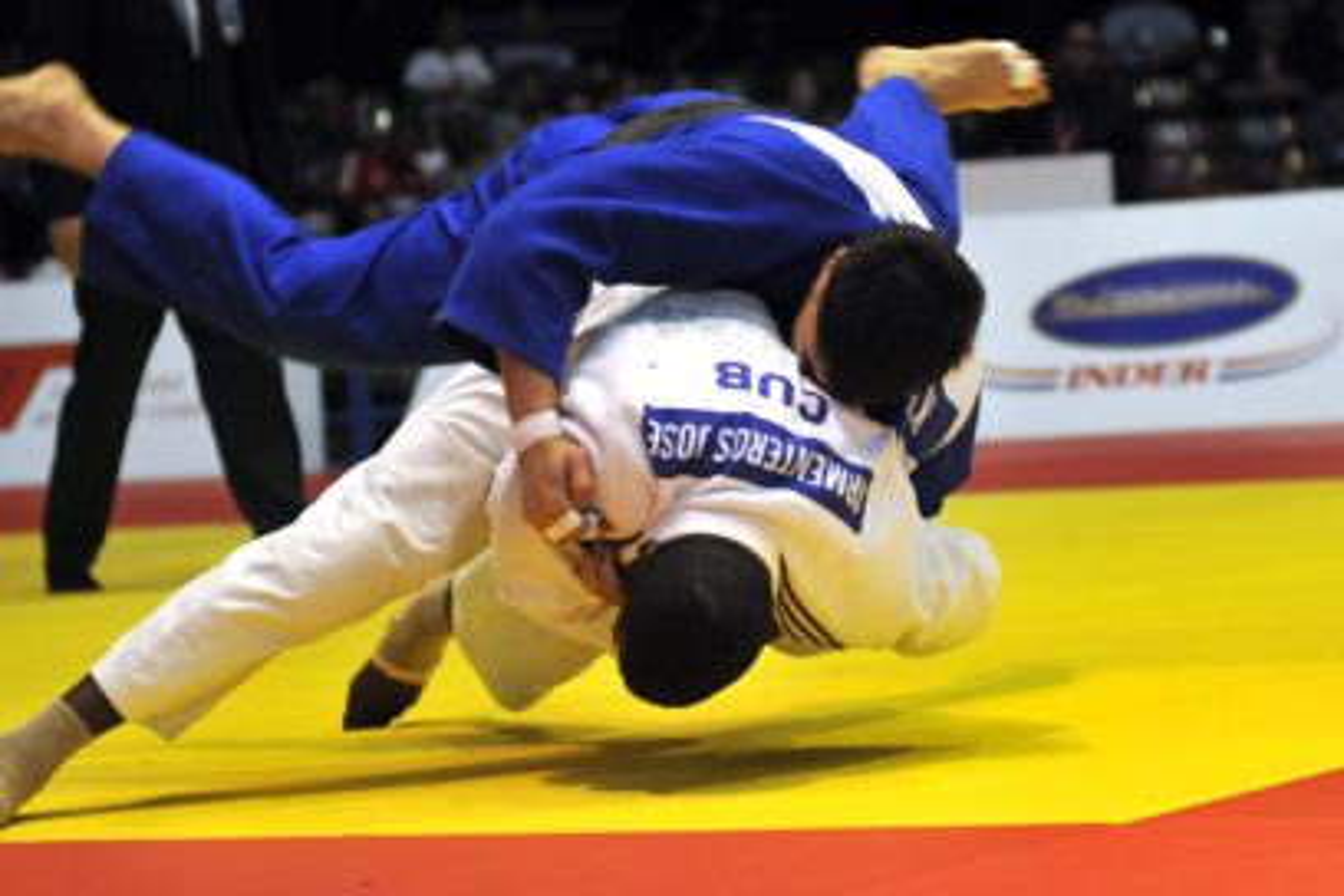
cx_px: 672
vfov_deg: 11.4
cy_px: 448
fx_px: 4480
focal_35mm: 120
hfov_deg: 17.1
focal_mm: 80
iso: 800
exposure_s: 1/500
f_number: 2.8
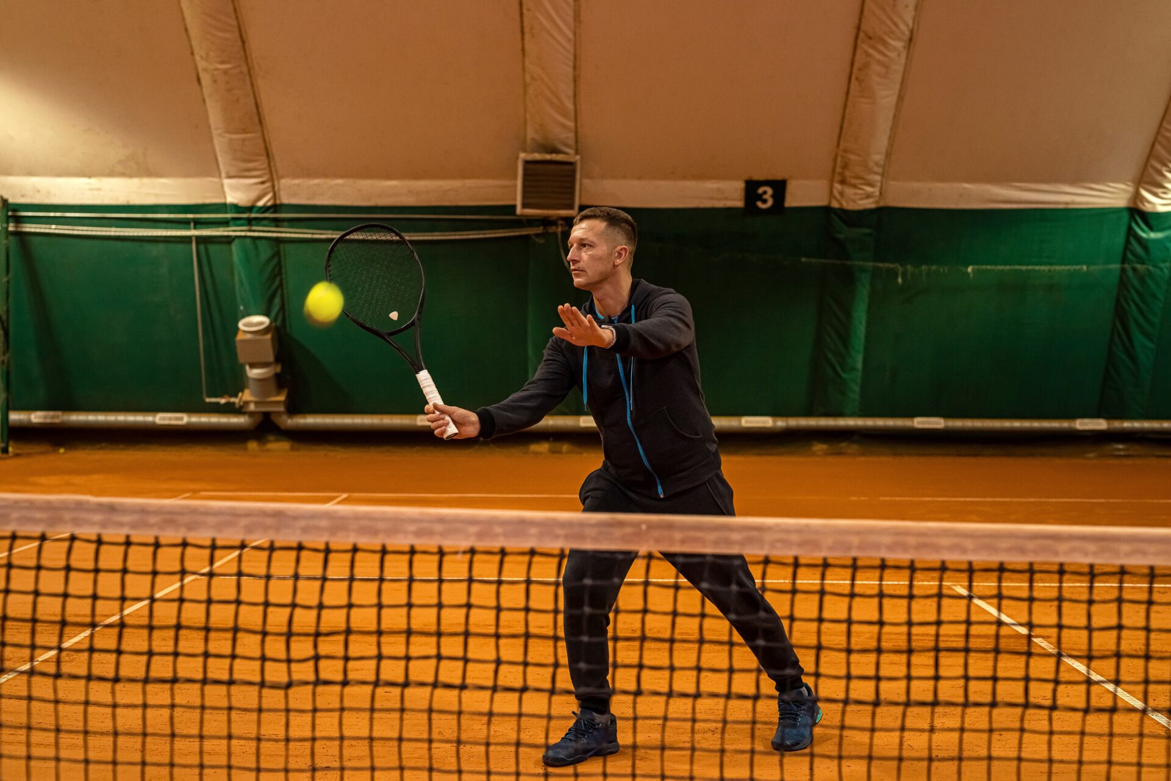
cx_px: 586
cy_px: 390
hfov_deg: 39.6
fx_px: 1627
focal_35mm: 50
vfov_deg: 27.0
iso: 500
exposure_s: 1/160
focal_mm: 50
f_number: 3.2
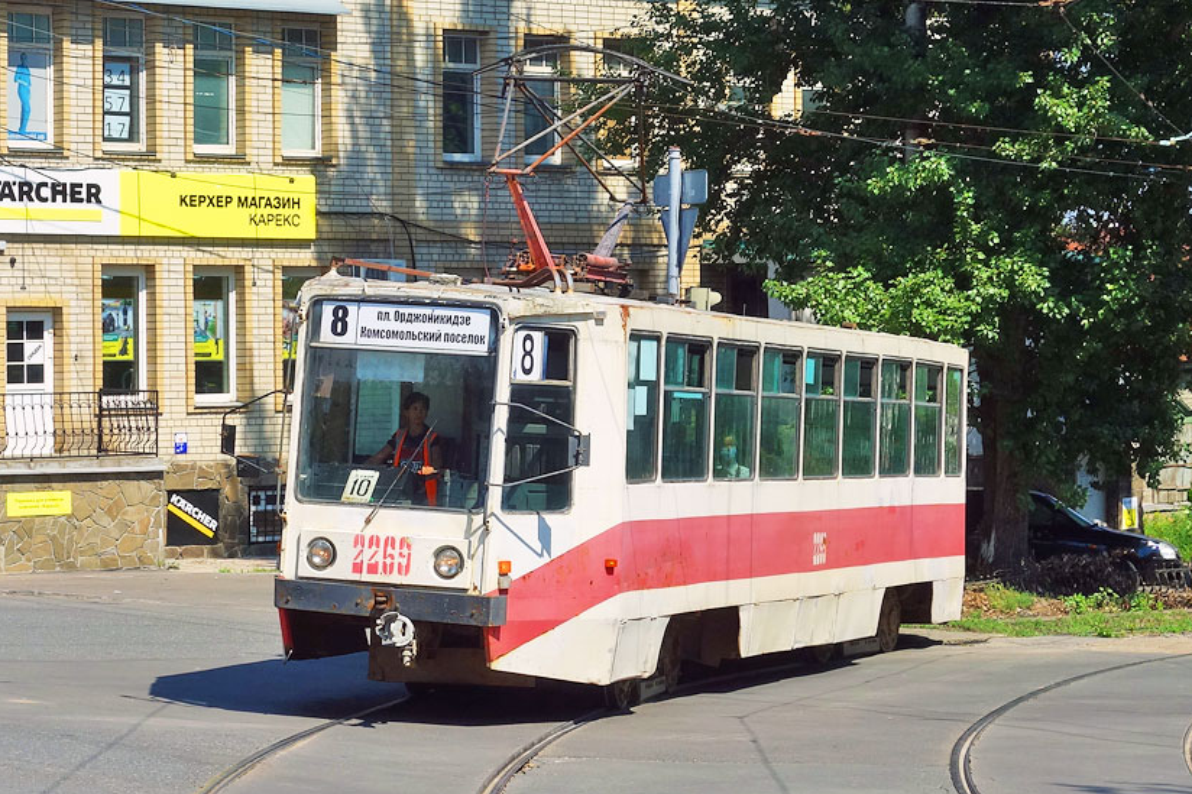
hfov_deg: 24.5
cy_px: 278
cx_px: 529
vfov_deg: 16.4
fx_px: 2747
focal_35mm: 83
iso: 125
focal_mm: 21.29
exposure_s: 1/500
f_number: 5.6
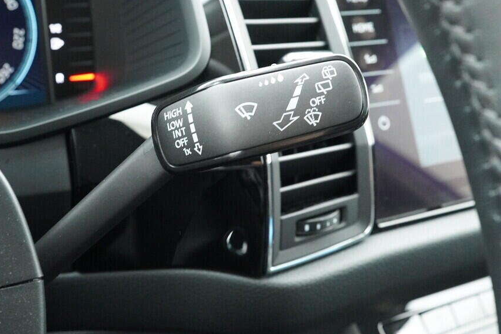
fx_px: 598
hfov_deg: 45.2
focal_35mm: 43
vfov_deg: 31.2
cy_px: 156
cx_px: 202
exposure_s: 1/80
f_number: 5.6
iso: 6400
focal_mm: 24
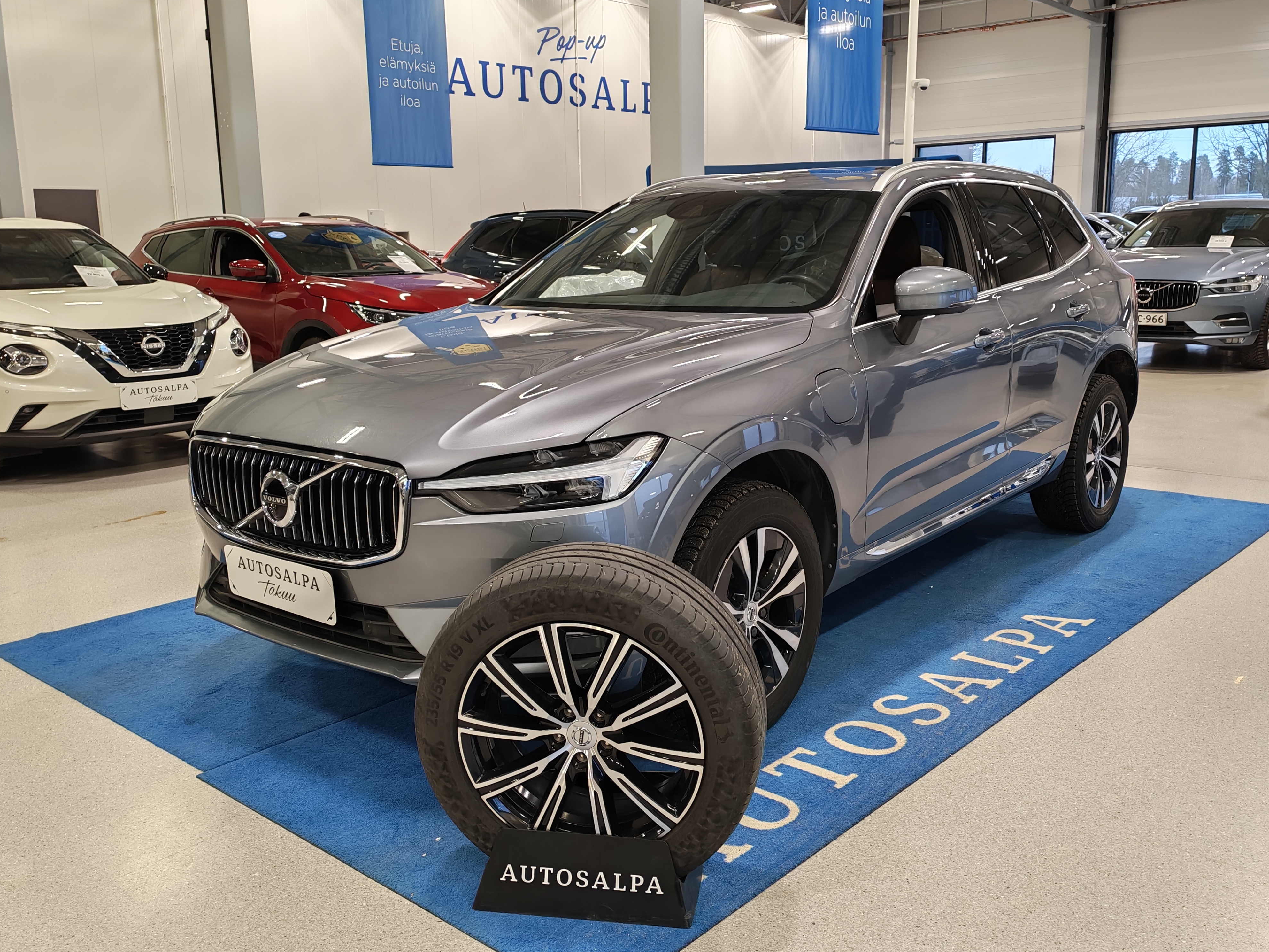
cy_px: 464
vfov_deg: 42.9
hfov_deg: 55.4
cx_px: 640
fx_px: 1210
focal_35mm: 33
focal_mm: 6.12
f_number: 1.9
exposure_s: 1/100
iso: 250
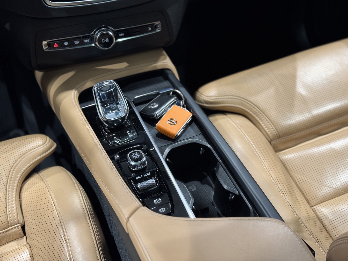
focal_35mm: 48
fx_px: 483
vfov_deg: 30.3
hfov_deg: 39.7
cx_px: 174
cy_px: 130
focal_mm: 6.76
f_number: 1.78
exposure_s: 1/50
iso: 200
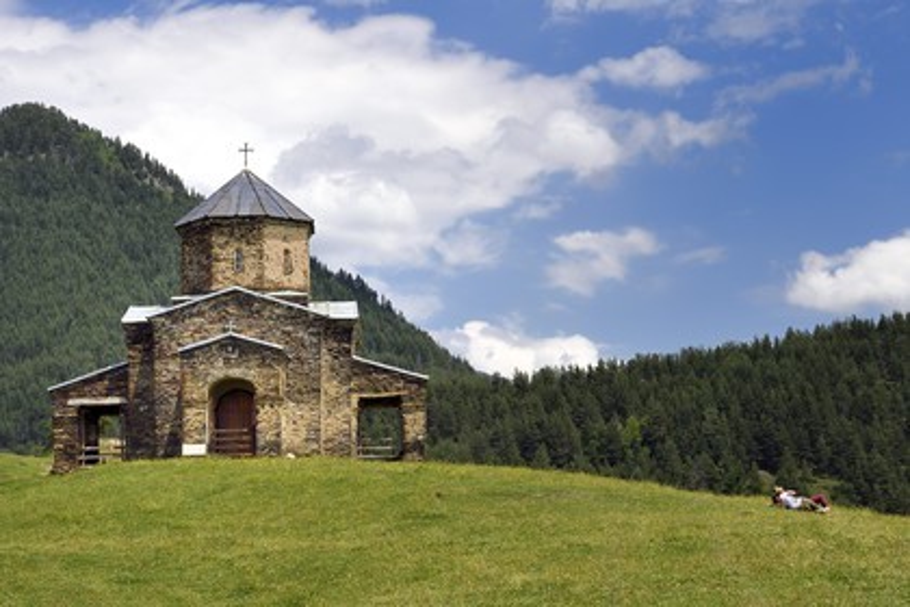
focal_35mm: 70
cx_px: 455
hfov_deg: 28.8
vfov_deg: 19.5
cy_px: 304
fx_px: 1769
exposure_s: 1/250
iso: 200
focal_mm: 70
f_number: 14
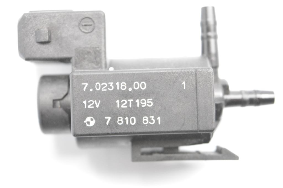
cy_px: 94
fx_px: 648
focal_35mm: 82
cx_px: 142
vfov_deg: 16.5
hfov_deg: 24.6
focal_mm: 55
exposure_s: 1/160
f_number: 6.3
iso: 6400
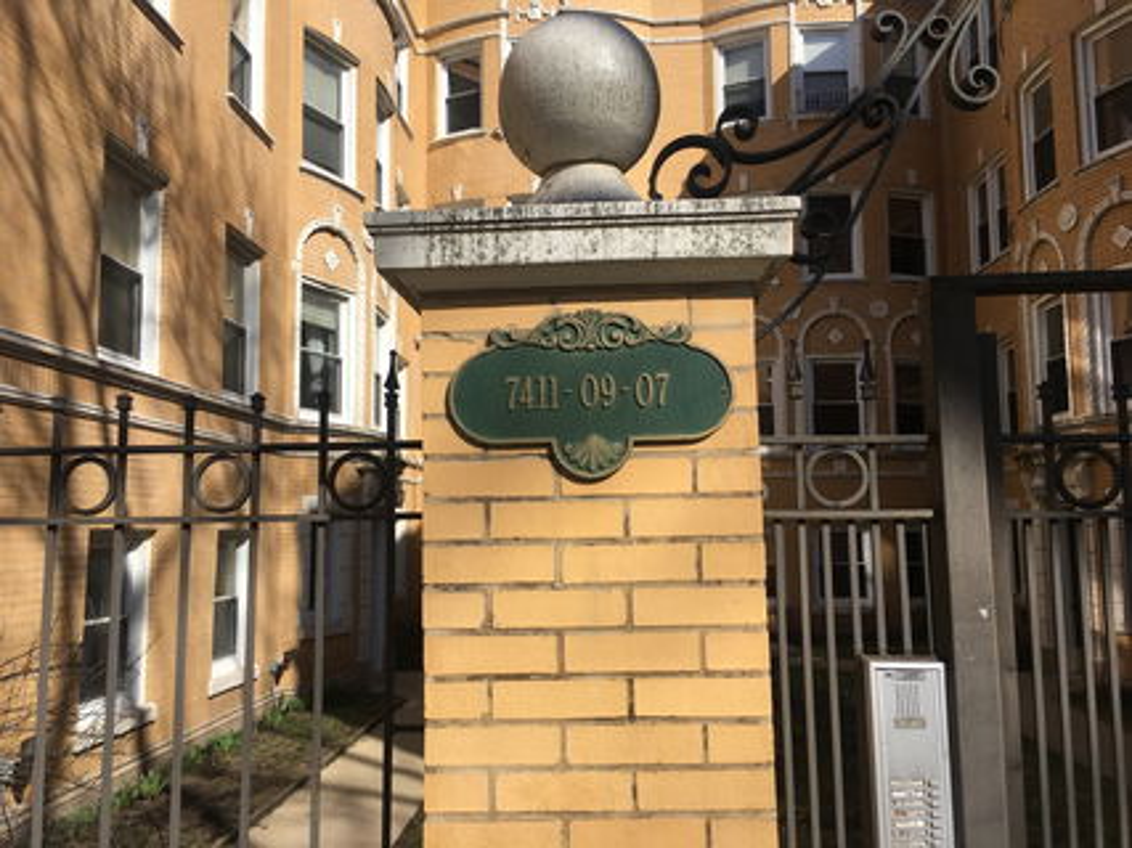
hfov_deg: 61.7
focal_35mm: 29
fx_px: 948
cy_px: 424
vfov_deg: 48.2
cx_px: 566
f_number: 2.2
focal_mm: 4.15
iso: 25
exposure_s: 1/1748
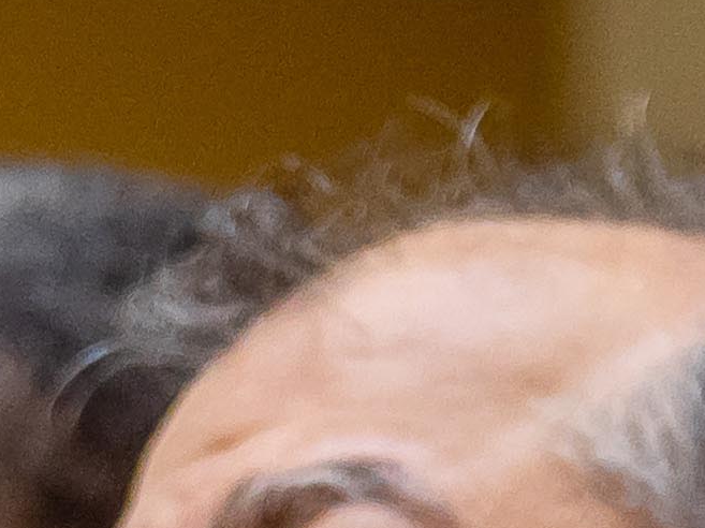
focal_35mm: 980
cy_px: 1783
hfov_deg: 2.0
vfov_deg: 1.5
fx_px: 19948
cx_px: -312
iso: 1000
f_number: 3.2
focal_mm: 62
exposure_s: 1/250
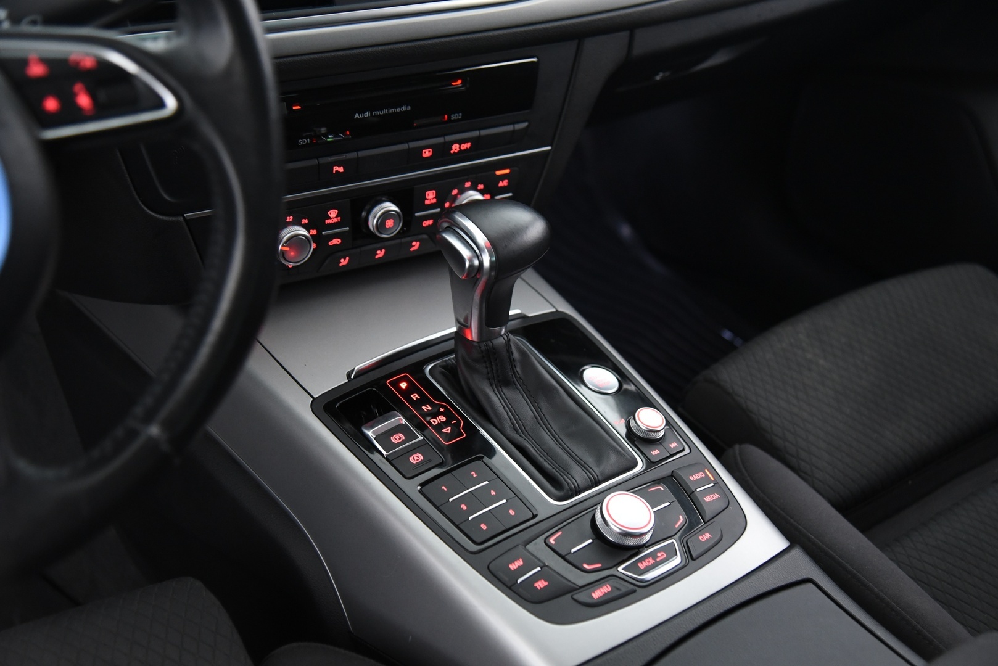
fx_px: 1387
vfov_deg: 27.0
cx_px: 499
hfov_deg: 39.6
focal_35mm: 50
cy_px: 333
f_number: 4
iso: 4000
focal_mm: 50
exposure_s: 1/20
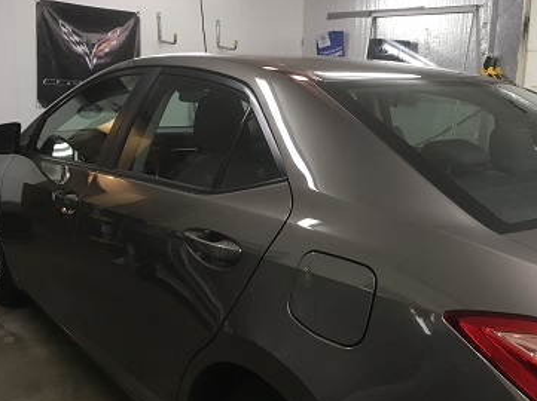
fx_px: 573
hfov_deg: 49.7
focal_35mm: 37
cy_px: 189
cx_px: 335
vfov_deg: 38.6
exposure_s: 1/30
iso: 64
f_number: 2.2
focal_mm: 4.15
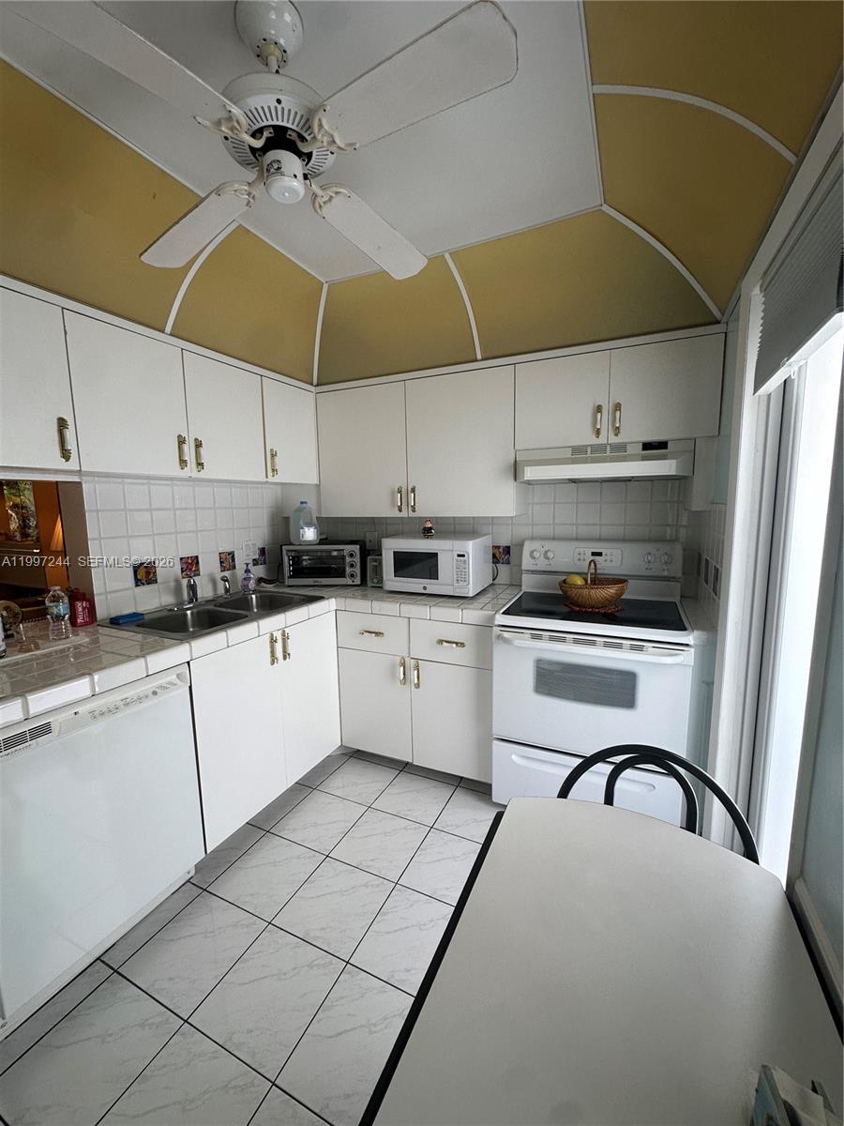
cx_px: 422
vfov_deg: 102.1
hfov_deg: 85.7
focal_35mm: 14
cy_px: 563
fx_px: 455
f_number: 2.2
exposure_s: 1/120
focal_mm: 2.22
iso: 100
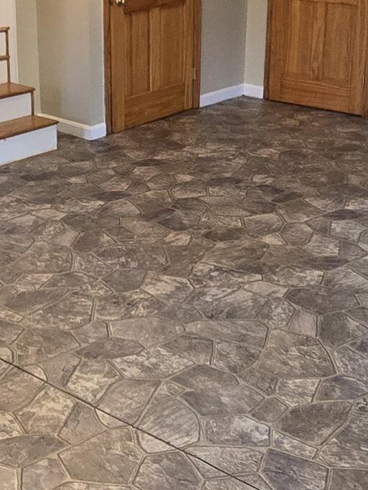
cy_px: 170
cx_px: 164
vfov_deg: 33.5
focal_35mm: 57
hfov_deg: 25.6
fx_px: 808
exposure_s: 1/60
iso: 400
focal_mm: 2.2
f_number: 2.2
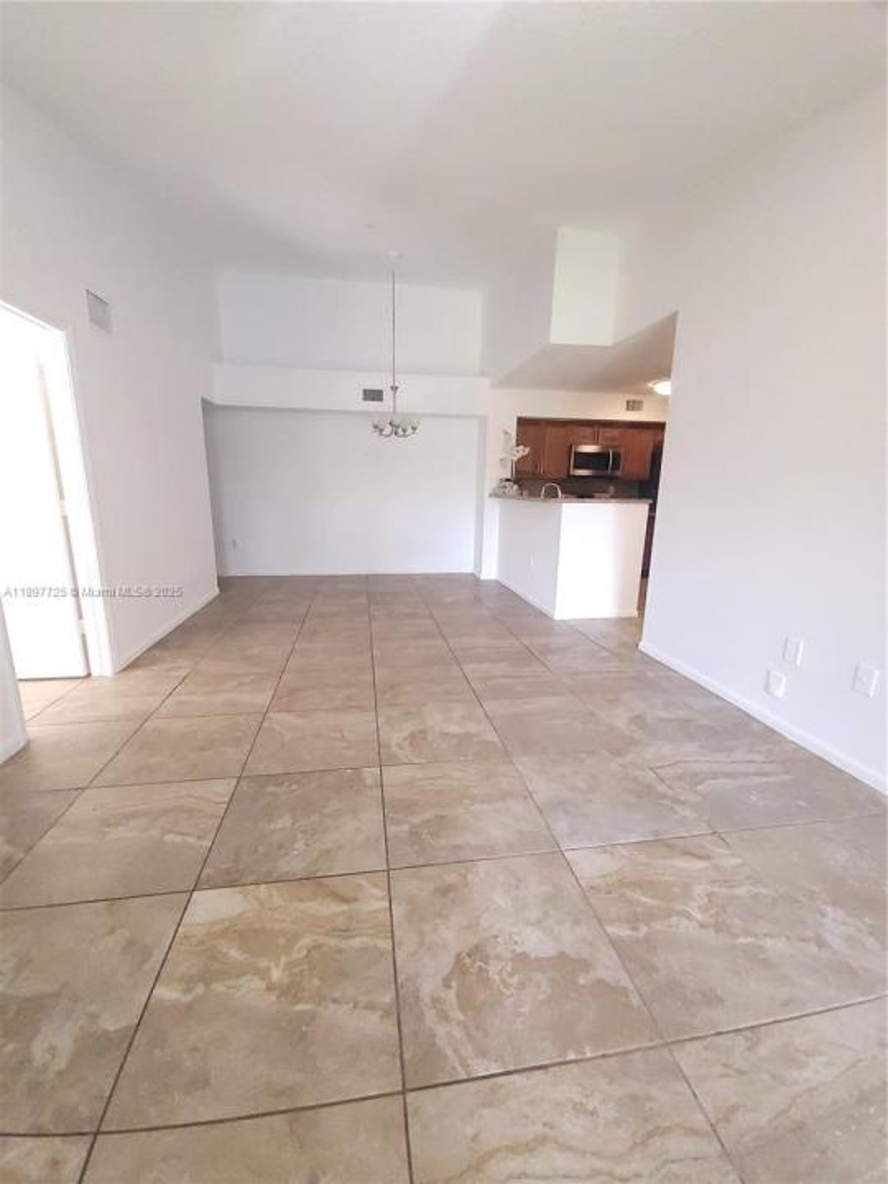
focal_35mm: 13
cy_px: 592
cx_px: 444
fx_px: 445
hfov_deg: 89.9
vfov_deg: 106.2
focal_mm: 2.2
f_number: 2.2
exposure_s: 1/350
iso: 1600
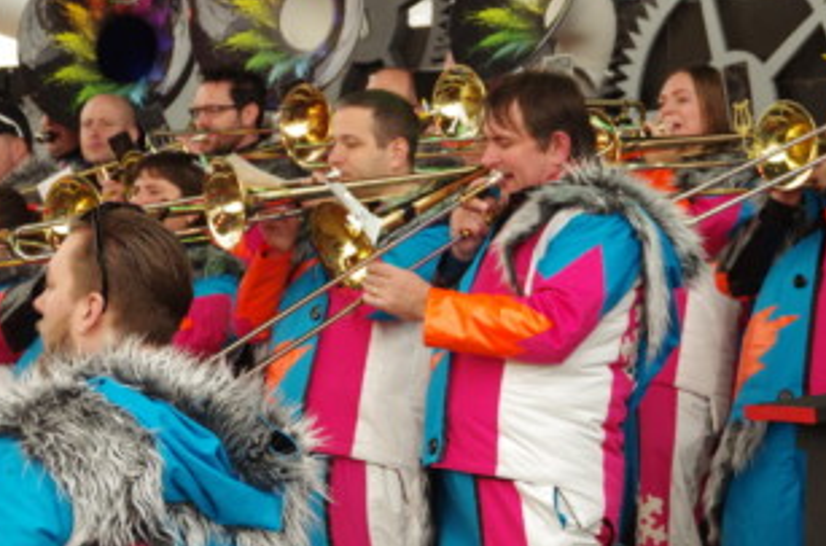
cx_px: 371
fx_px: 3799
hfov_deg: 12.4
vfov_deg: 8.2
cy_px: 109
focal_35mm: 166
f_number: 8
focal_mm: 68
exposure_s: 1/100
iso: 1600
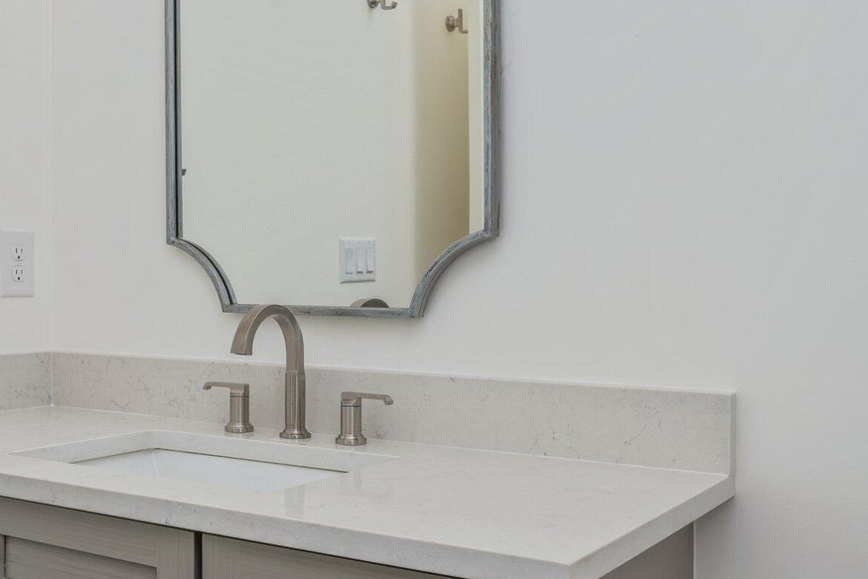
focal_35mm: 44
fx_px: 1061
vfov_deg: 30.5
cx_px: 218
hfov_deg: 43.1
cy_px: 280
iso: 100
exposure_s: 1/30
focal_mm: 25
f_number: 9
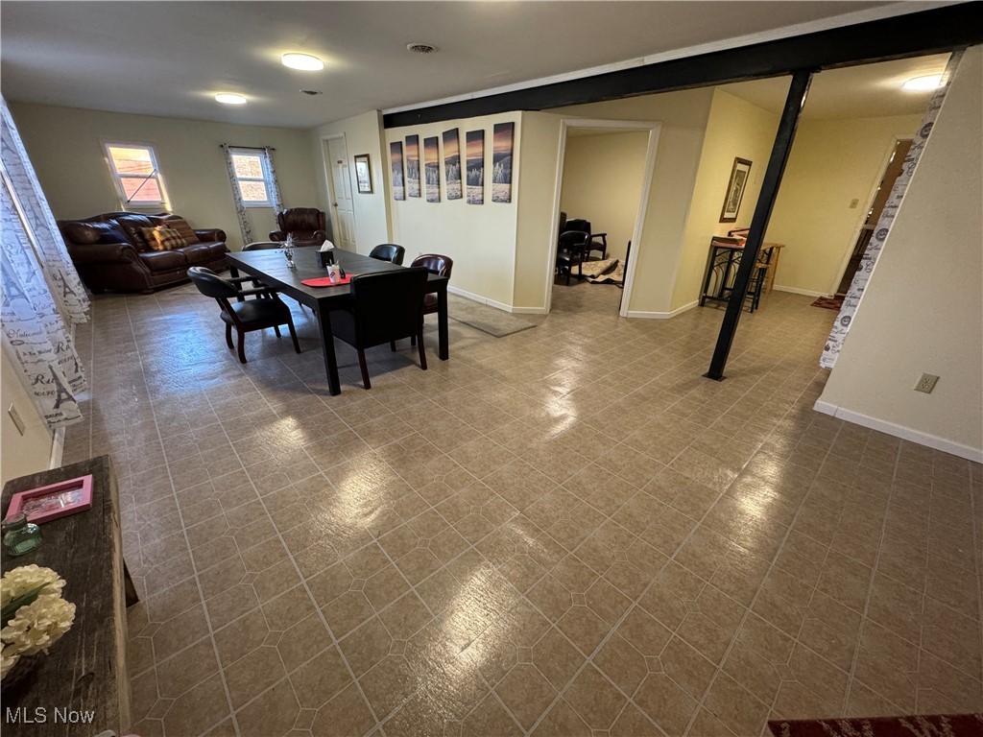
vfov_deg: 85.7
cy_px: 368
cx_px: 492
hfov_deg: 102.1
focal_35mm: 14
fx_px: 398
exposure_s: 1/60
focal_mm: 2.22
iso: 500
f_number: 2.2
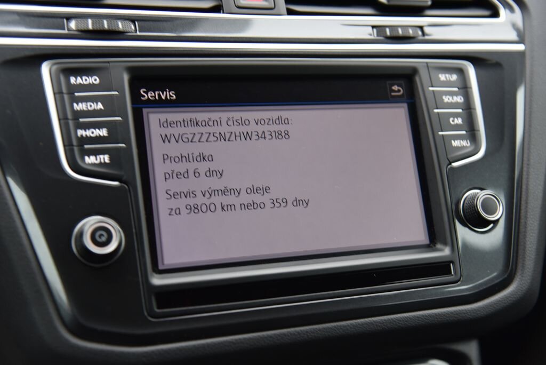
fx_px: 789
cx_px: 273
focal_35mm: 52
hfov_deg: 38.2
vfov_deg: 26.0
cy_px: 182
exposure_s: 1/10
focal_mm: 52
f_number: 4
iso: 500
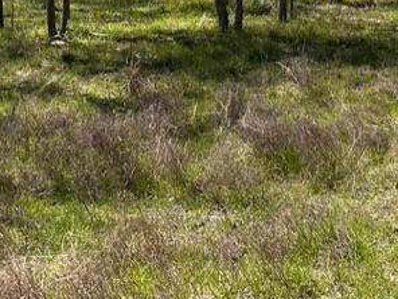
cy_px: -100
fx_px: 954
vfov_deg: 16.7
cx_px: 441
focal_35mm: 83
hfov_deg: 22.2
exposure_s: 1/1949
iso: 80
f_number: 1.78
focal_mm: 6.86
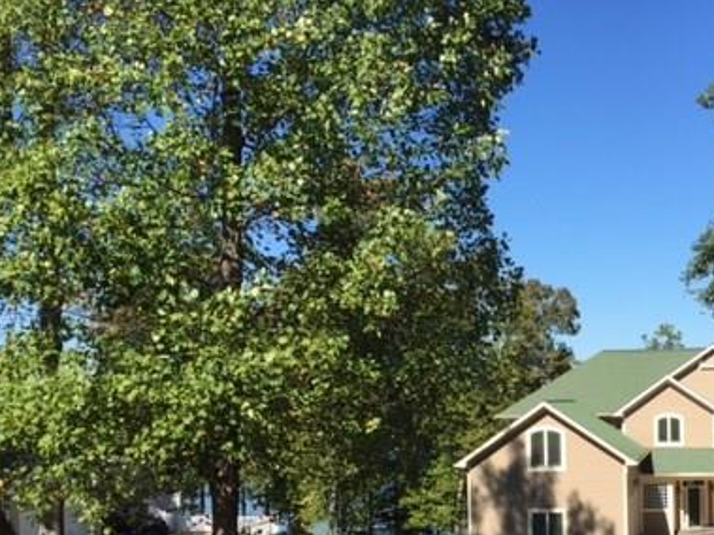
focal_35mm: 49
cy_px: 420
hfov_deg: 37.7
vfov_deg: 29.1
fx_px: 1010
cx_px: 558
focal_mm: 4.15
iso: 32
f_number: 2.2
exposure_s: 1/1582
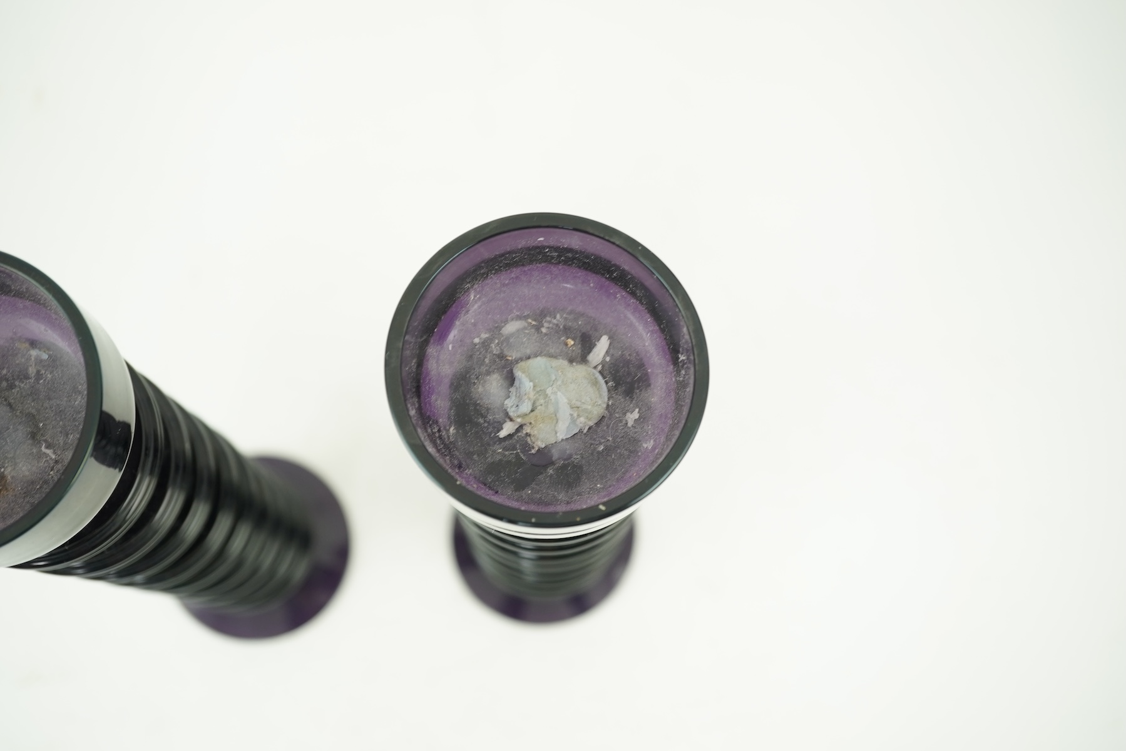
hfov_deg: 43.6
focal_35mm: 45
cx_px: 563
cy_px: 376
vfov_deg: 29.9
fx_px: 1408
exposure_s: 1/40
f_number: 7.1
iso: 500
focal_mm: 30
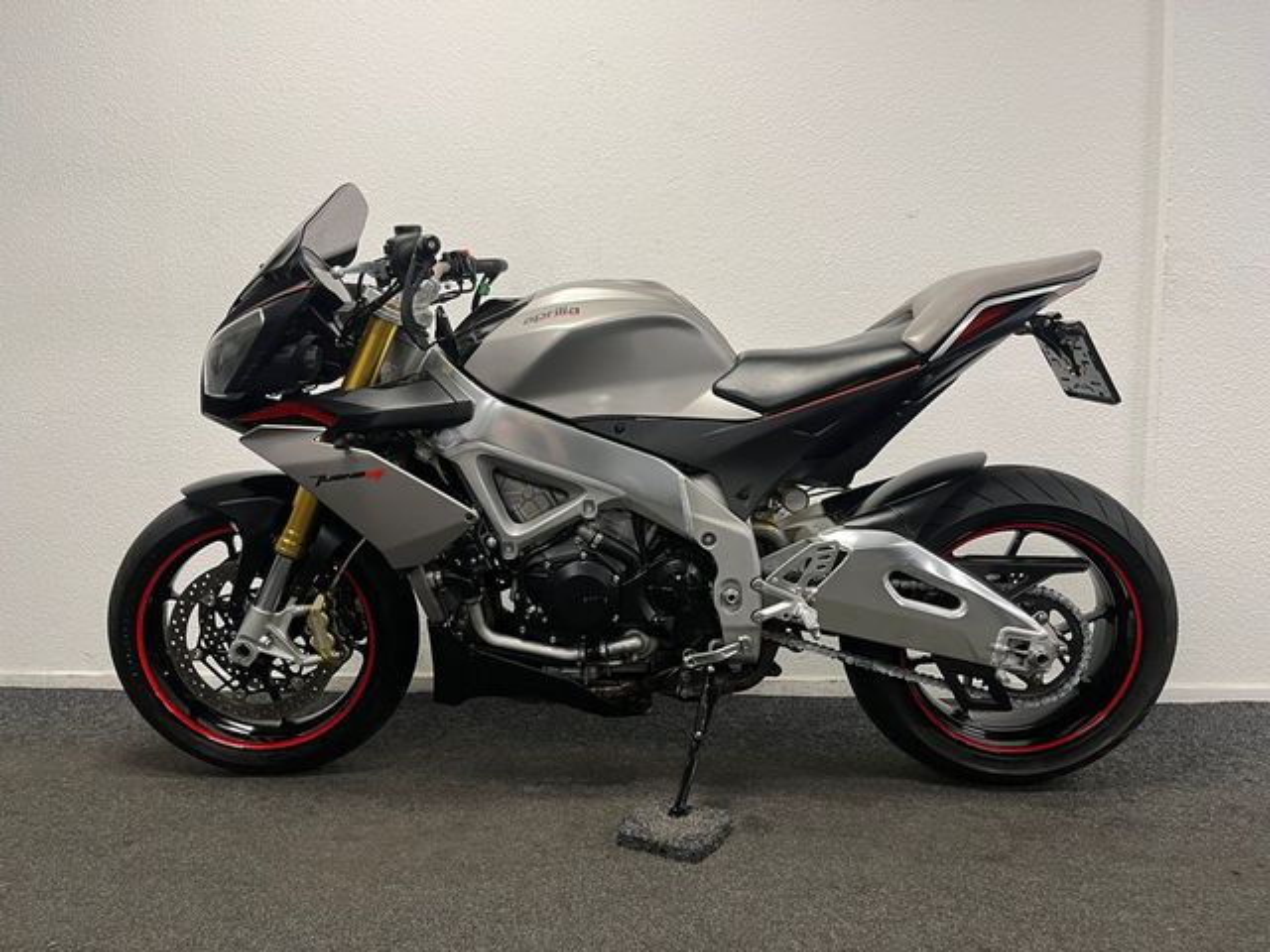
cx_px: 635
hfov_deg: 67.3
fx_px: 954
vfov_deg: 53.1
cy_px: 476
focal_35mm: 26
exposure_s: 1/50
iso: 80
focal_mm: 5.1
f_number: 1.6
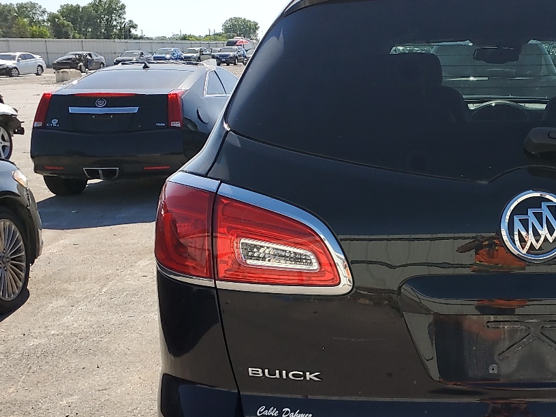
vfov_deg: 28.5
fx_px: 819
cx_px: 486
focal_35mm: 51
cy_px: 256
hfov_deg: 35.6
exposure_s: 1/3333
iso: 50
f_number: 1.5
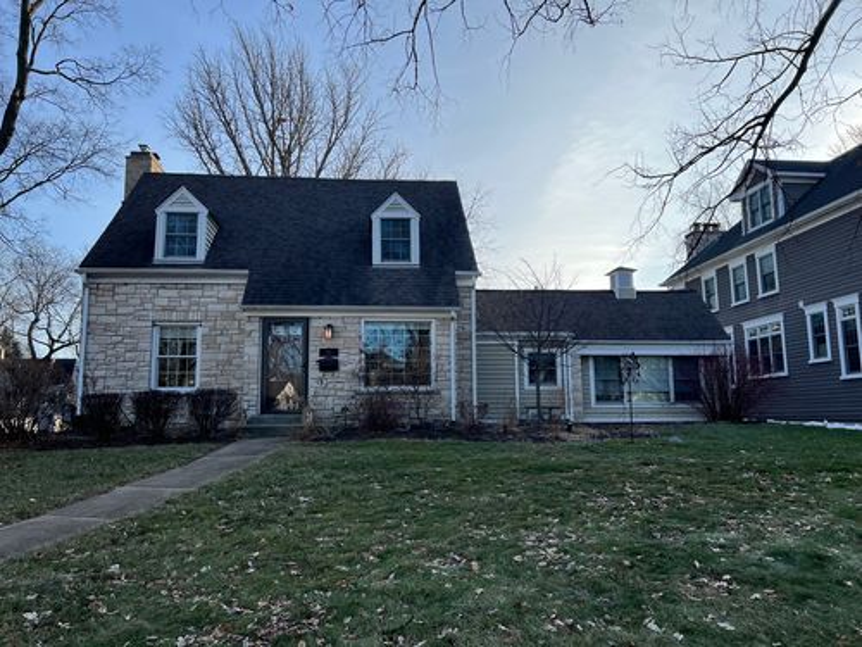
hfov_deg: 67.3
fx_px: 647
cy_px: 324
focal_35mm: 26
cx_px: 431
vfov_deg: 53.1
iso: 50
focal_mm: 5.7
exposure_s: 1/3165
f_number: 1.5
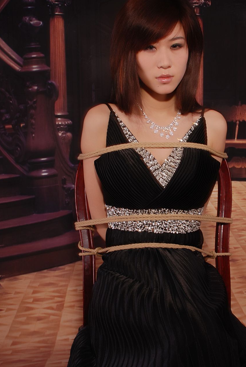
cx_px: 148
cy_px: 173
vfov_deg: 37.5
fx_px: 542
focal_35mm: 53
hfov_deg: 25.5
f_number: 9
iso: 100
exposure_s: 1/8
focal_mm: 28
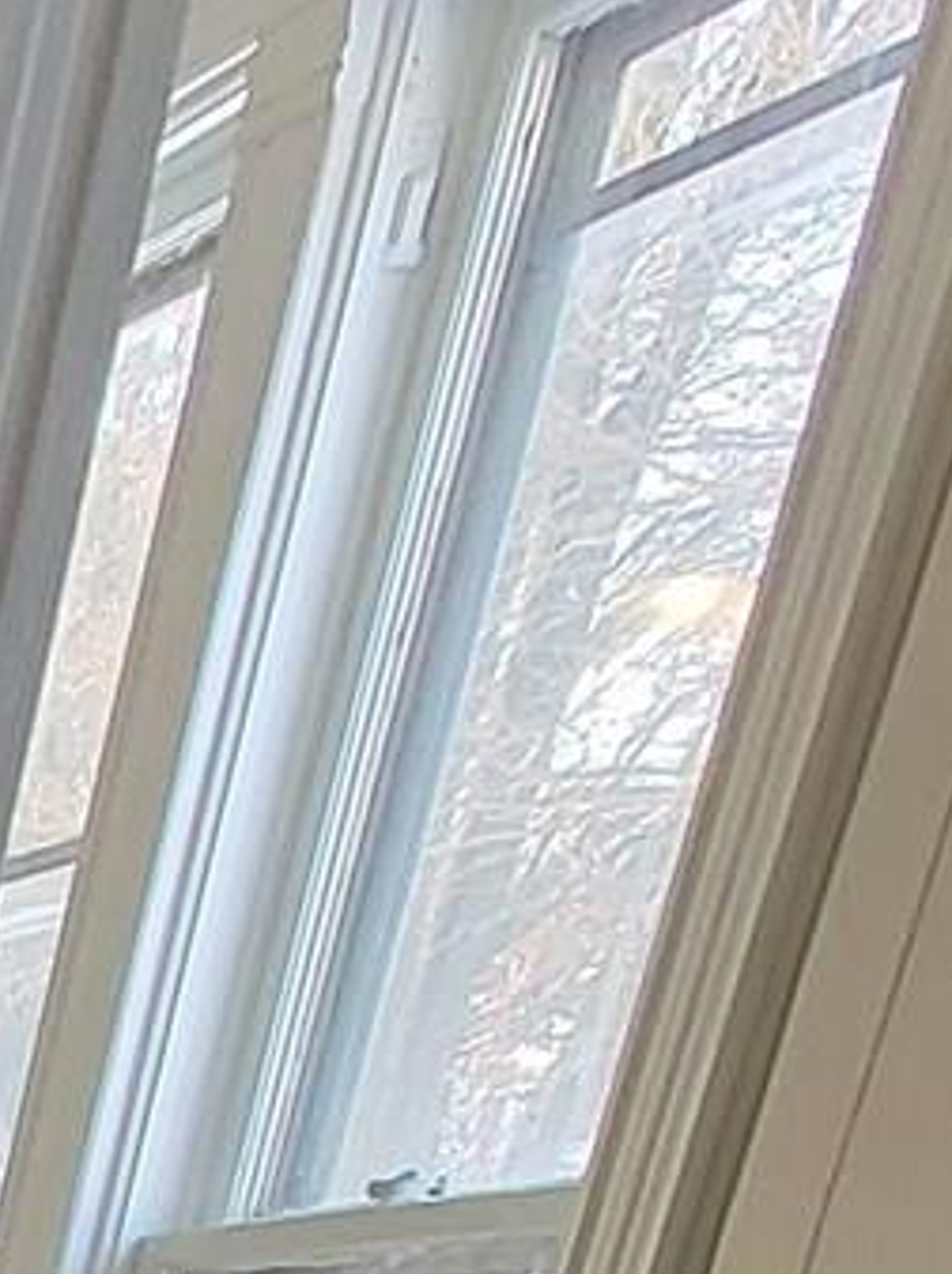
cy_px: 3323
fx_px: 3270
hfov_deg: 10.5
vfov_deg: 13.4
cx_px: -2044
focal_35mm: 89
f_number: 2.2
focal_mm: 2.2
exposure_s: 1/60
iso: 200
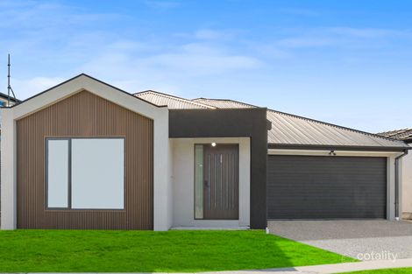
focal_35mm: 24
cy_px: 137
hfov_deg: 73.8
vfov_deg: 53.1
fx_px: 275
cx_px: 206
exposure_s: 1/500
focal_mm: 24
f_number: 8
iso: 200
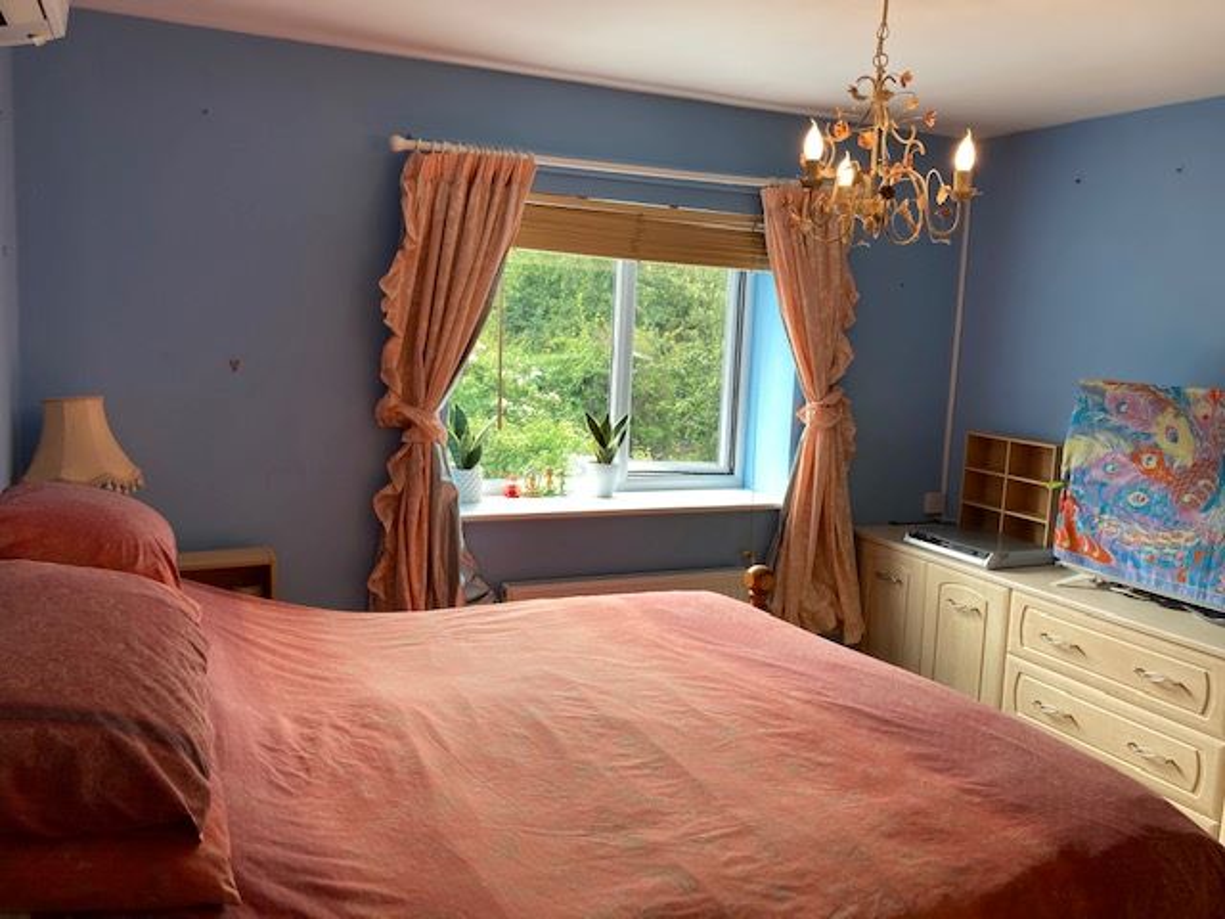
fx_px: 991
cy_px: 460
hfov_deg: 63.4
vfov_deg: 49.7
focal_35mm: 28
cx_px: 612
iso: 40
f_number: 1.8
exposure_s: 1/100
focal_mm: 3.99
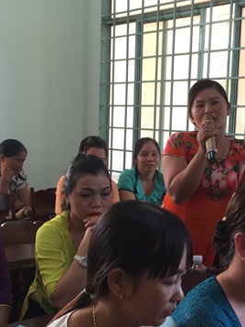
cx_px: 176
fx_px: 490
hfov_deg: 27.7
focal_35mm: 52
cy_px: 204
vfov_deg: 36.6
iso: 40
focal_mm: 4.15
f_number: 2.2
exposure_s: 1/33
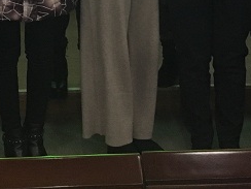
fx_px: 776
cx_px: 77
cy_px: -159
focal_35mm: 107
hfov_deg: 18.3
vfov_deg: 12.5
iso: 160
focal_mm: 4.15
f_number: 2.2
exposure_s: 1/33
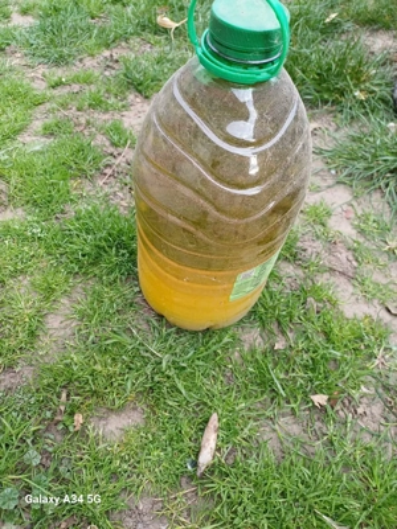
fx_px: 382
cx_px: 198
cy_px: 264
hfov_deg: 54.9
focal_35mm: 25
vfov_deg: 69.4
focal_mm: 4.65
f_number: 1.8
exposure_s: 1/101
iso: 80
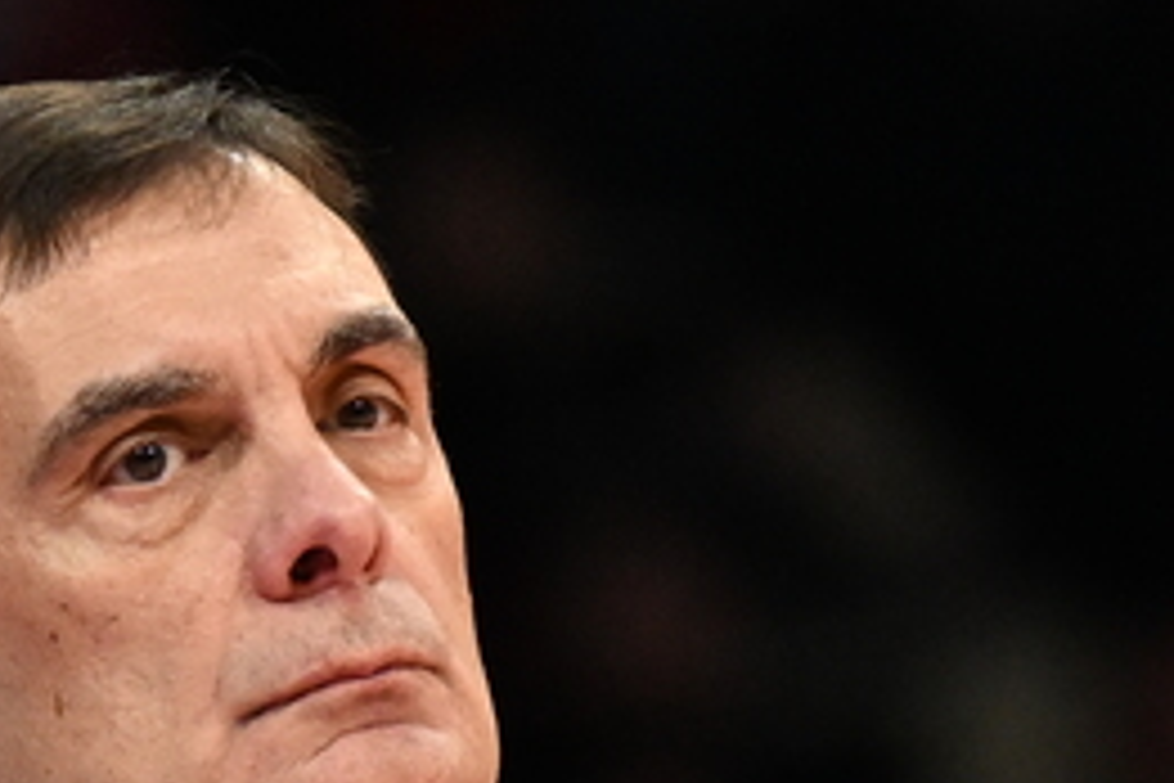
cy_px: 1264
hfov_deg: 3.0
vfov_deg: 2.0
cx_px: 373
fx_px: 22500
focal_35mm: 690
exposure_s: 1/800
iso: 2000
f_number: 2.8
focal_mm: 200
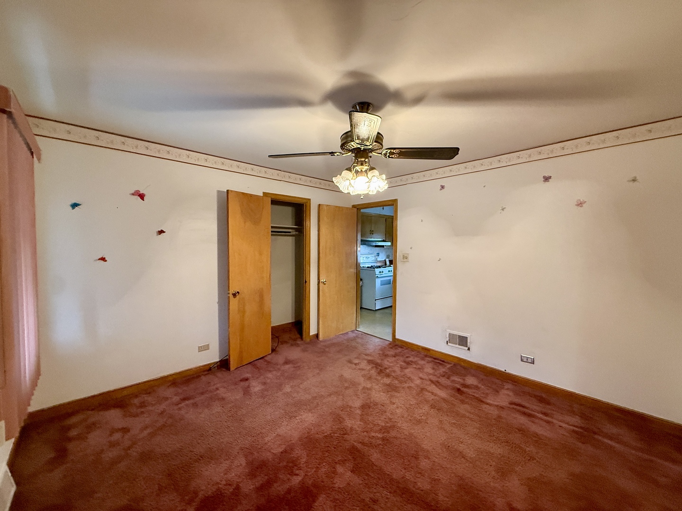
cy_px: 256
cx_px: 341
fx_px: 276
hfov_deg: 102.1
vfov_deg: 85.7
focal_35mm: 14
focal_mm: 2.22
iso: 500
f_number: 2.2
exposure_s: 1/60
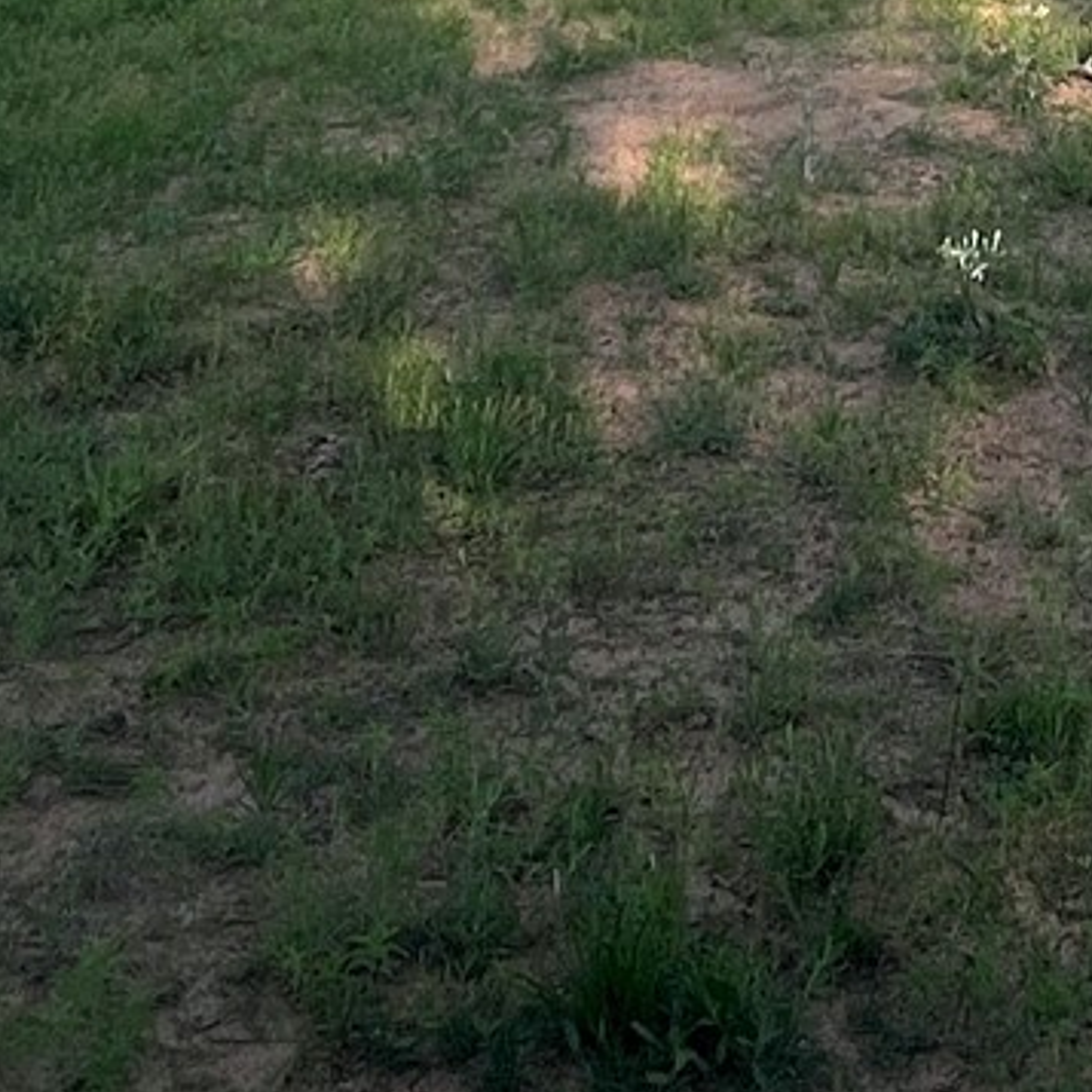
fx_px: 2356
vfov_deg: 20.8
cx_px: 1058
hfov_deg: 25.0
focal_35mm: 66
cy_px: -694
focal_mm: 1.57
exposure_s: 1/1449
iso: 32
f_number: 1.8
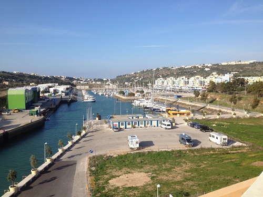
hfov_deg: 52.6
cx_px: 132
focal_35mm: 35
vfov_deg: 40.7
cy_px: 98
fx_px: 266
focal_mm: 4.28
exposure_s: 1/1672
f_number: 2.4
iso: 50
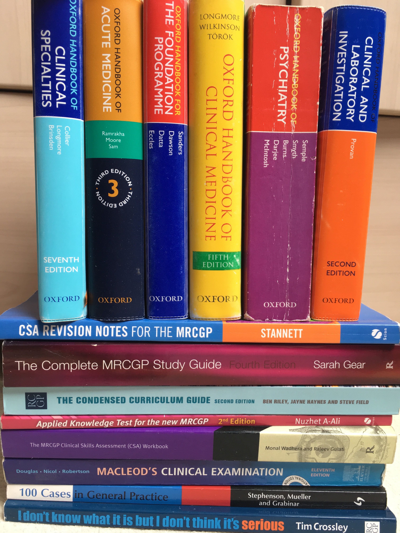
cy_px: 266
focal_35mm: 29
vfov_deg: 61.7
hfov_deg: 48.2
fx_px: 447
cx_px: 200
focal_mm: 4.15
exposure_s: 1/100
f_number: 2.2
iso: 40
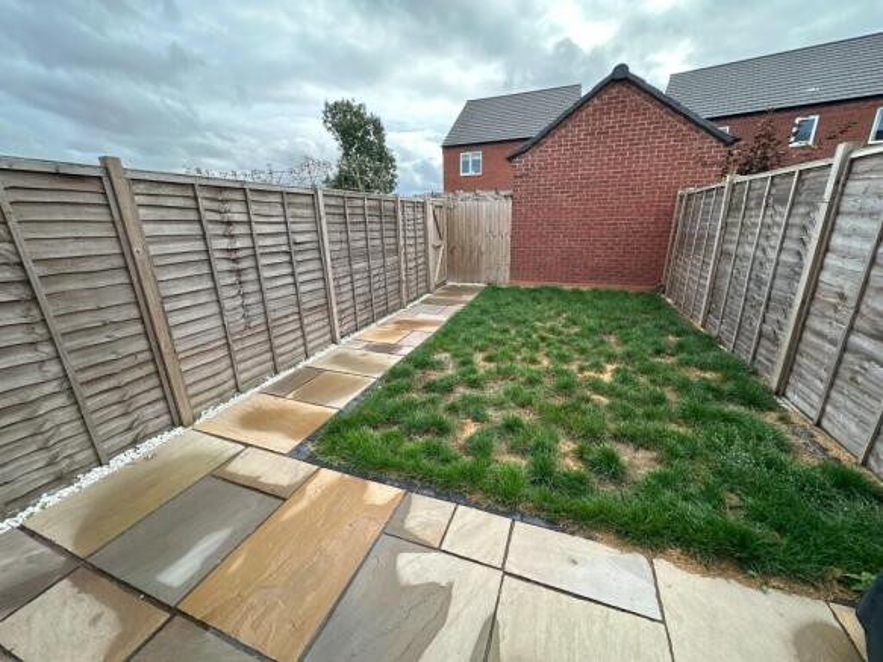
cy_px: 331
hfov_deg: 102.1
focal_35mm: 14
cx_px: 442
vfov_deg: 85.7
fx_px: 357
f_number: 2.2
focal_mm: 2.22
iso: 40
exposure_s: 1/293
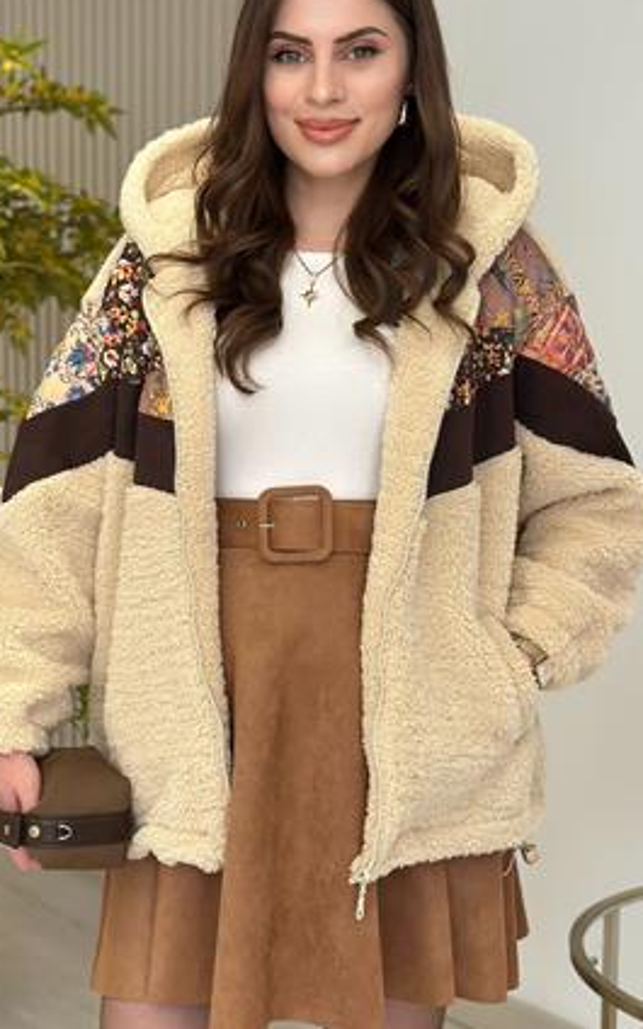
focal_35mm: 64
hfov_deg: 20.2
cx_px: 216
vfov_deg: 32.0
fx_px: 1794
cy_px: 477
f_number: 1.78
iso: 80
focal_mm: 6.86
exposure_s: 1/333
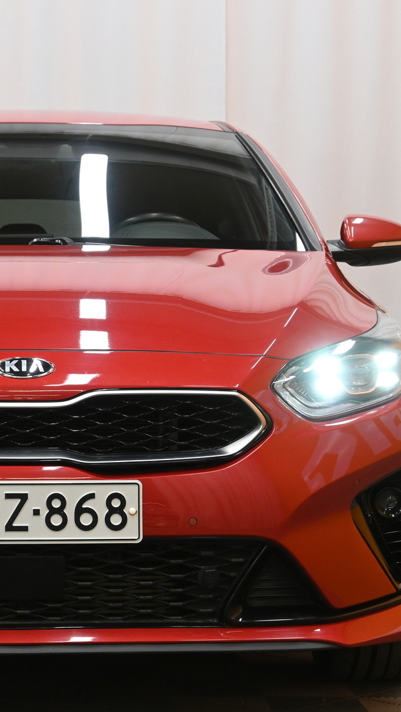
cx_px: 22
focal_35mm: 109
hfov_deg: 11.0
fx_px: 2061
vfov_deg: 19.6
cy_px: 357
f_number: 6
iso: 1250
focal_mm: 46
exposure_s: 1/80
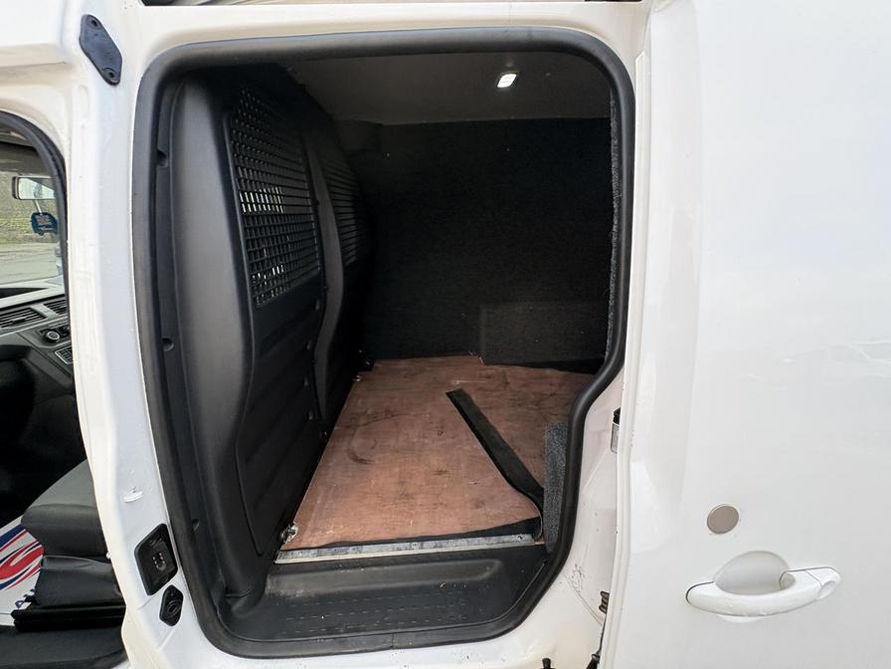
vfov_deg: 85.7
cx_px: 446
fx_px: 360
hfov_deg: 102.1
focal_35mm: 14
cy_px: 334
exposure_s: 1/137
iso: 100
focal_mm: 2.22
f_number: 2.2
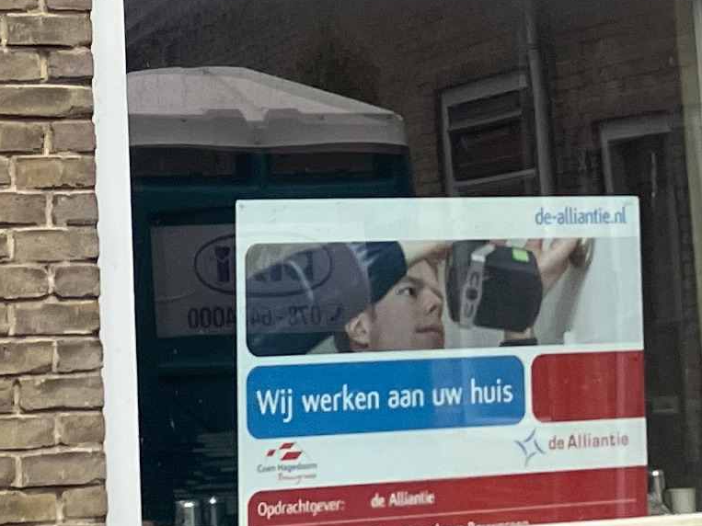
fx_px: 3001
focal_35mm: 148
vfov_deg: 9.8
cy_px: -227
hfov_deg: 13.2
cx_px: 70
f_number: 1.8
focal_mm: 3.99
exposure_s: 1/121
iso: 80
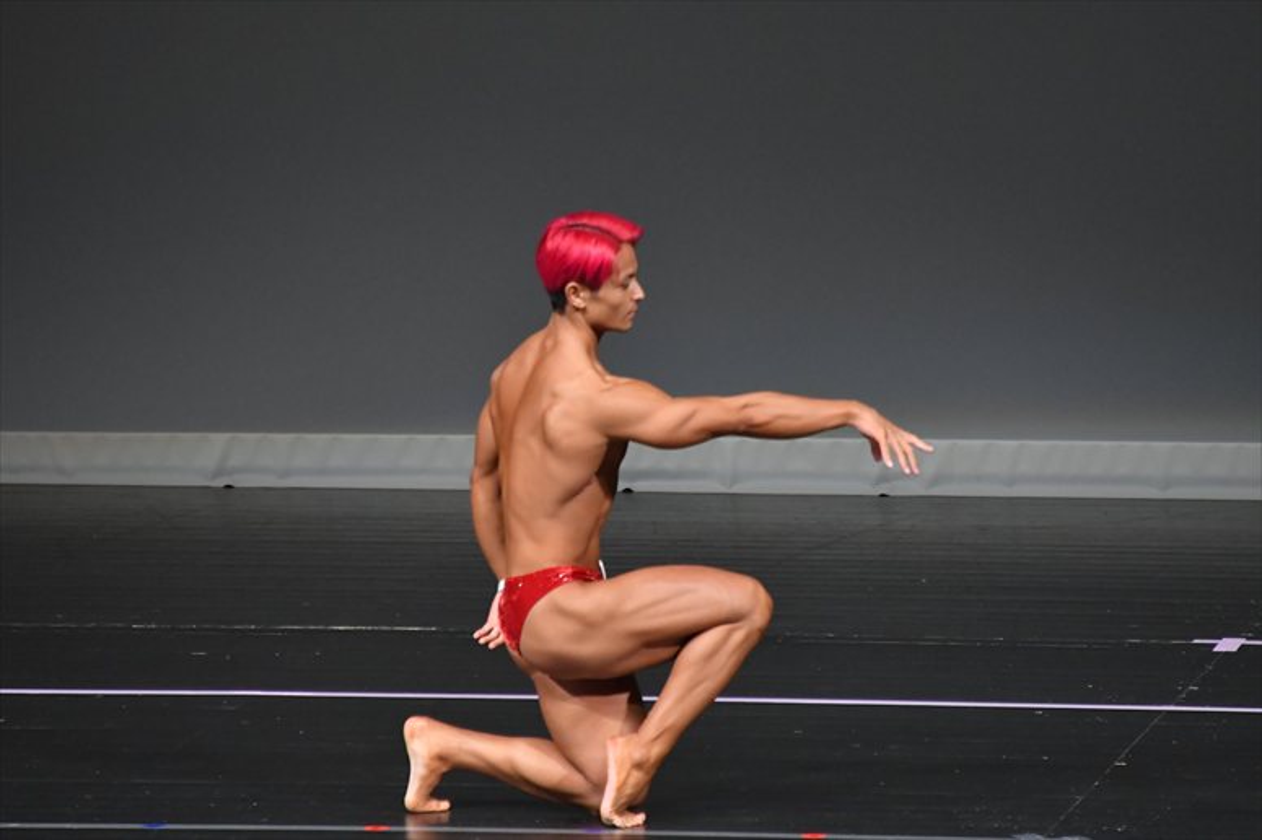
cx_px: 631
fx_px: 15768
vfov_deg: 3.1
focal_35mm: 450
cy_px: 420
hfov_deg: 4.6
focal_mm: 300
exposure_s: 1/400
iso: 4000
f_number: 5.6
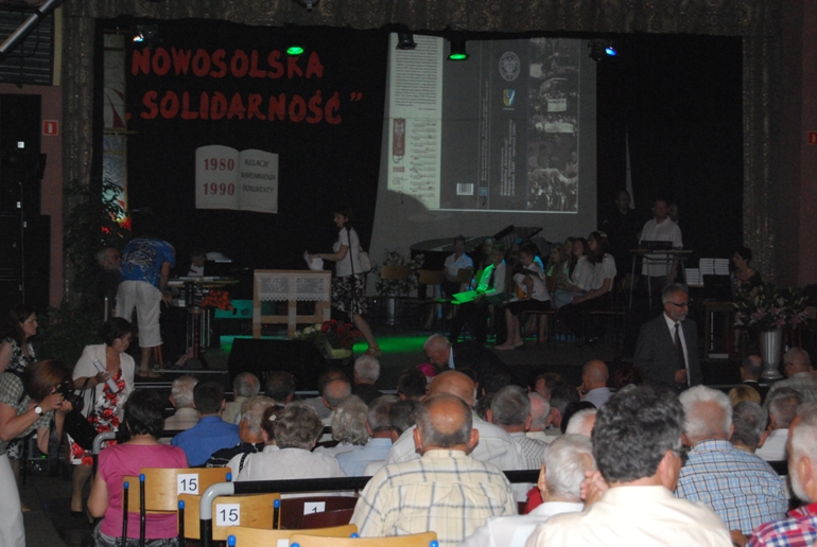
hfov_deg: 25.0
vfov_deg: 16.9
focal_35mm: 81
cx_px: 395
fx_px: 1841
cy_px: 266
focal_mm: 52
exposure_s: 1/60
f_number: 5.6
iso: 1600
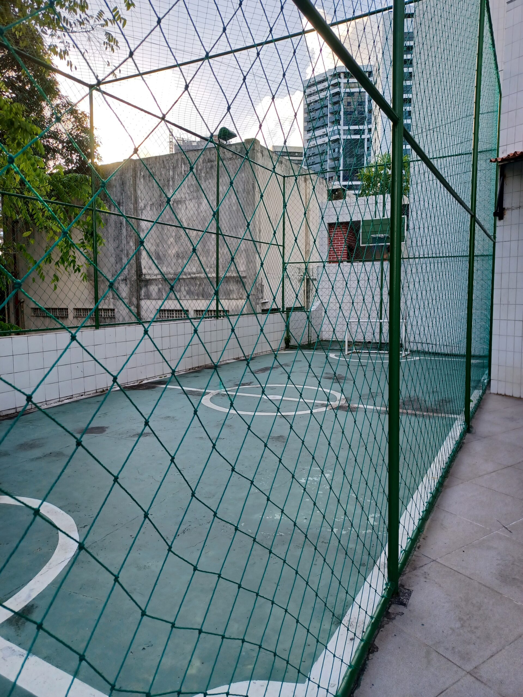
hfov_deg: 54.9
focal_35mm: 25
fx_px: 504
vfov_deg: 69.4
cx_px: 262
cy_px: 348
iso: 40
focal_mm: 4.6
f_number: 1.8
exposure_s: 1/100
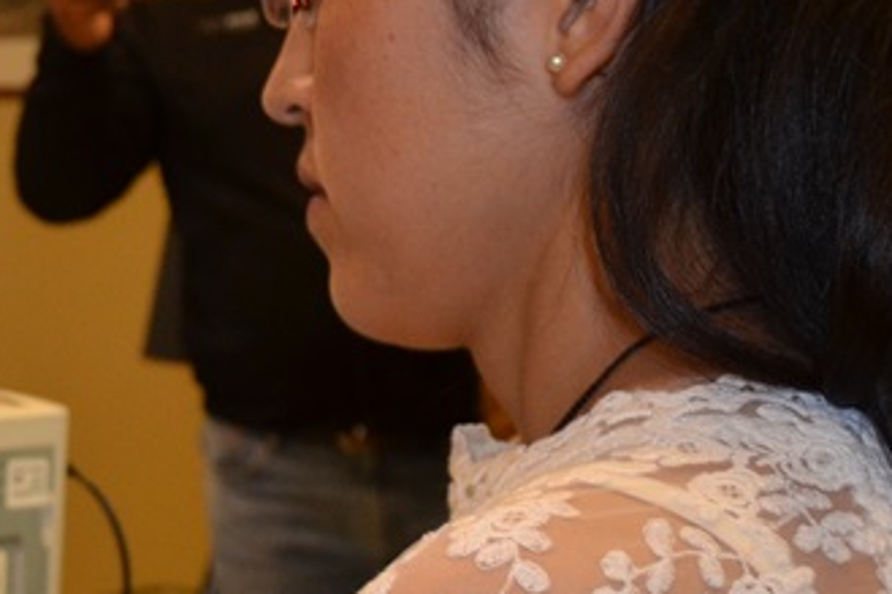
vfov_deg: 14.3
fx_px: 2353
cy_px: 420
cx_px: -331
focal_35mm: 95
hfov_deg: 19.5
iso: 800
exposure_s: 1/60
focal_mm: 18
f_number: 3.5
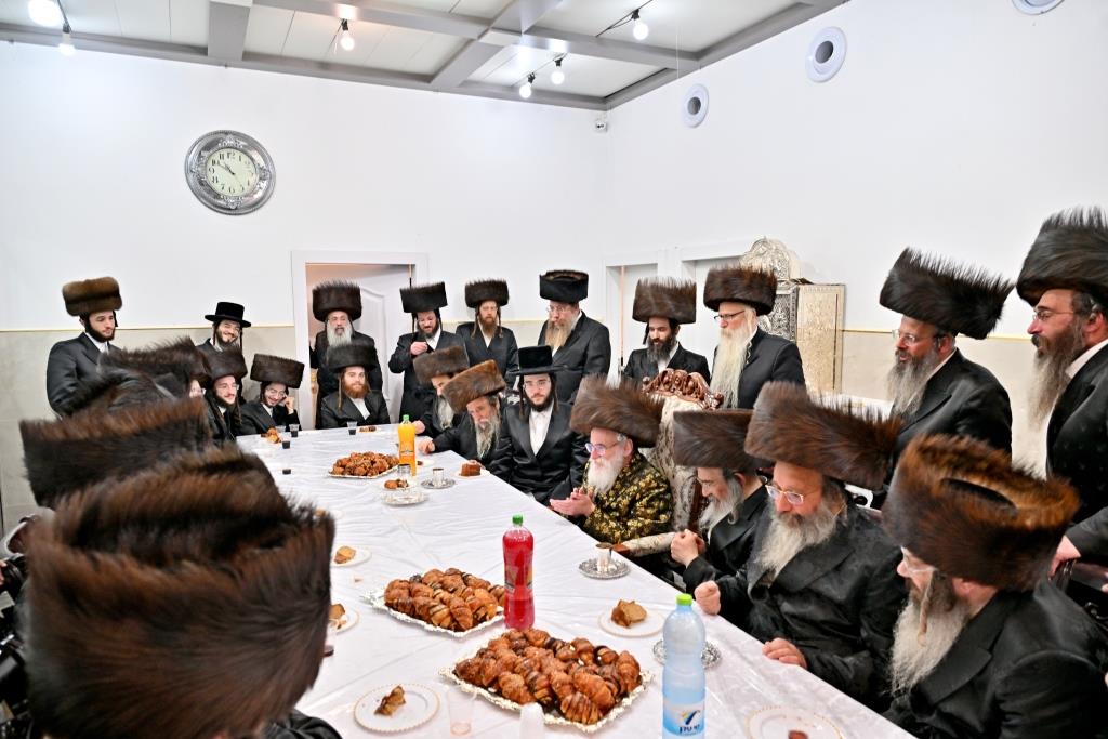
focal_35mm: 24
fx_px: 739
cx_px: 554
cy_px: 370
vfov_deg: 53.1
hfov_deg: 73.7
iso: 640
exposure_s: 1/200
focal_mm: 24
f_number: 4
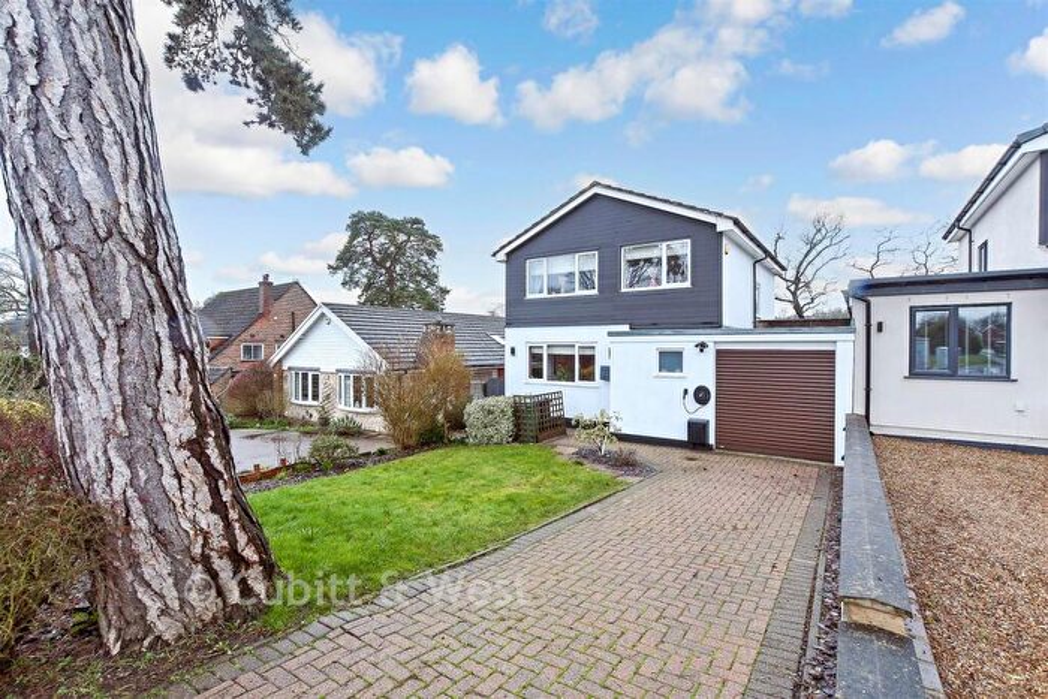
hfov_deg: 100.4
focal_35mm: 15
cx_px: 524
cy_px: 350
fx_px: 437
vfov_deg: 77.4
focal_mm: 10
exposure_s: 1/13
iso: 500
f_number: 7.1
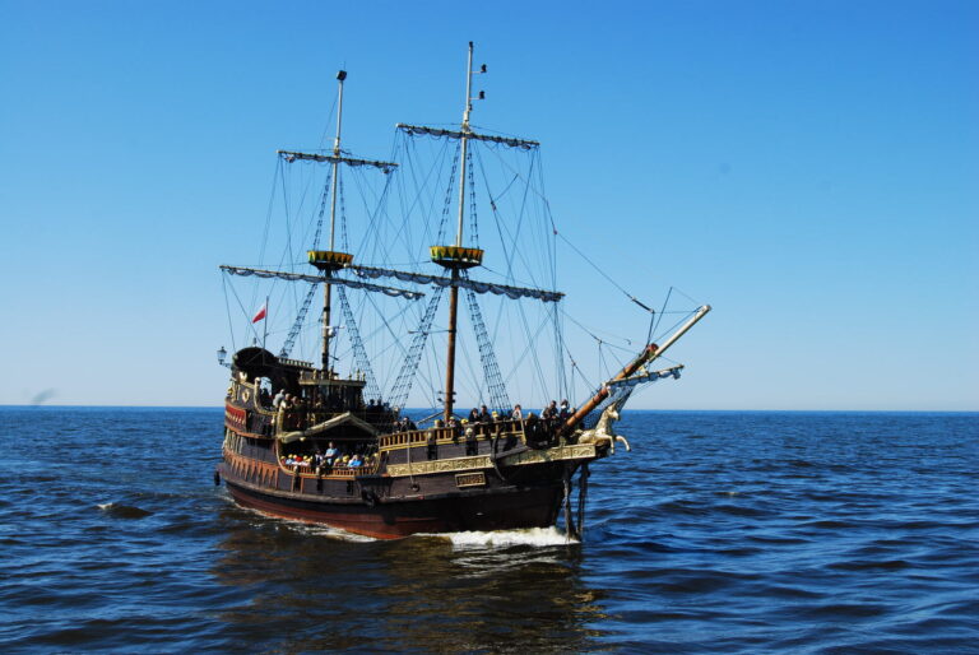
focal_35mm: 46
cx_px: 490
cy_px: 328
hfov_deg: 42.3
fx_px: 1266
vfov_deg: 29.0
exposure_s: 1/160
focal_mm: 31
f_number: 10
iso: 100
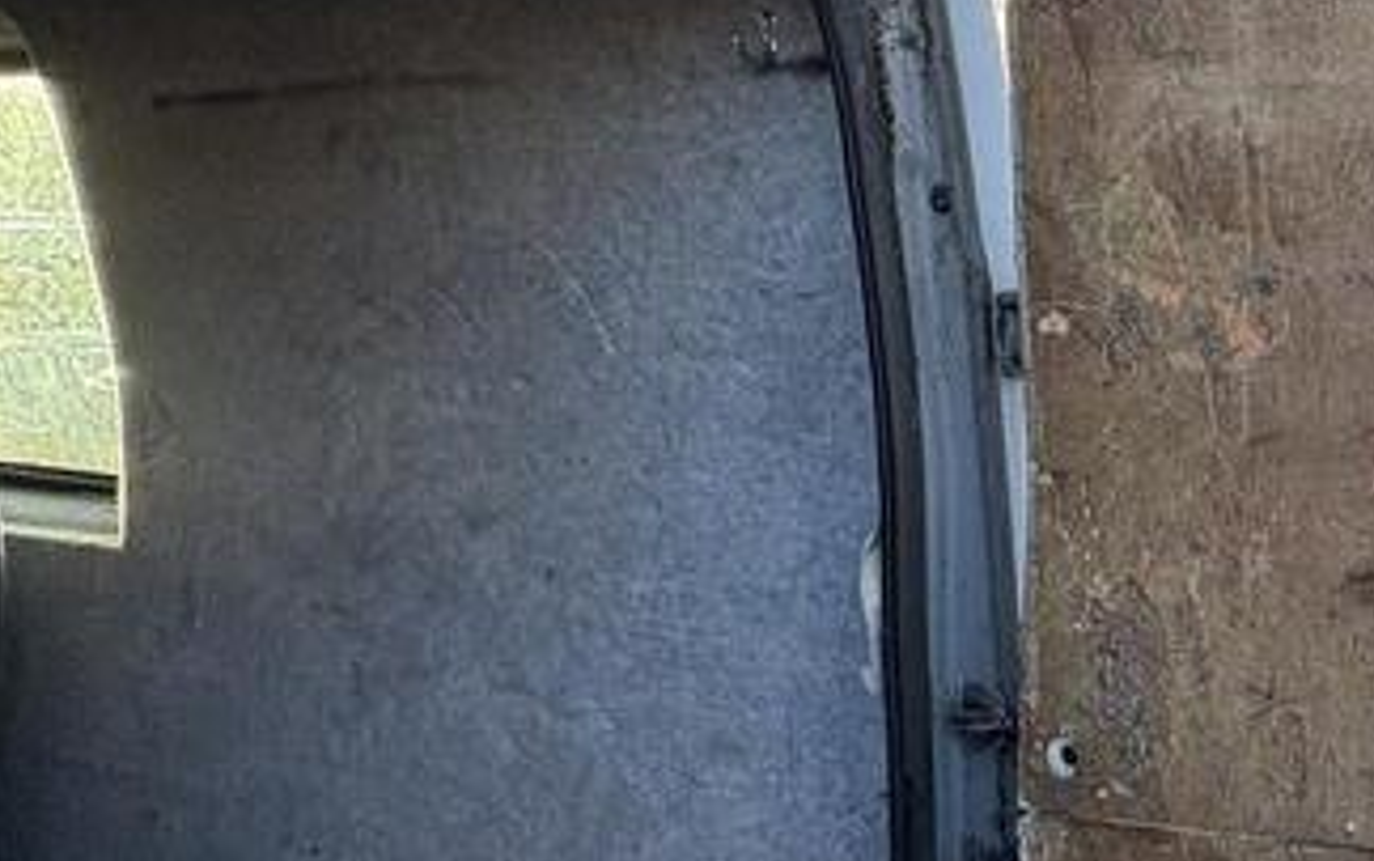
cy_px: 560
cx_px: 1679
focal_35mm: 41
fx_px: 1536
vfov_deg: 31.1
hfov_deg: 36.3
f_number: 2.2
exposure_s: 1/160
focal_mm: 2.22
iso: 50
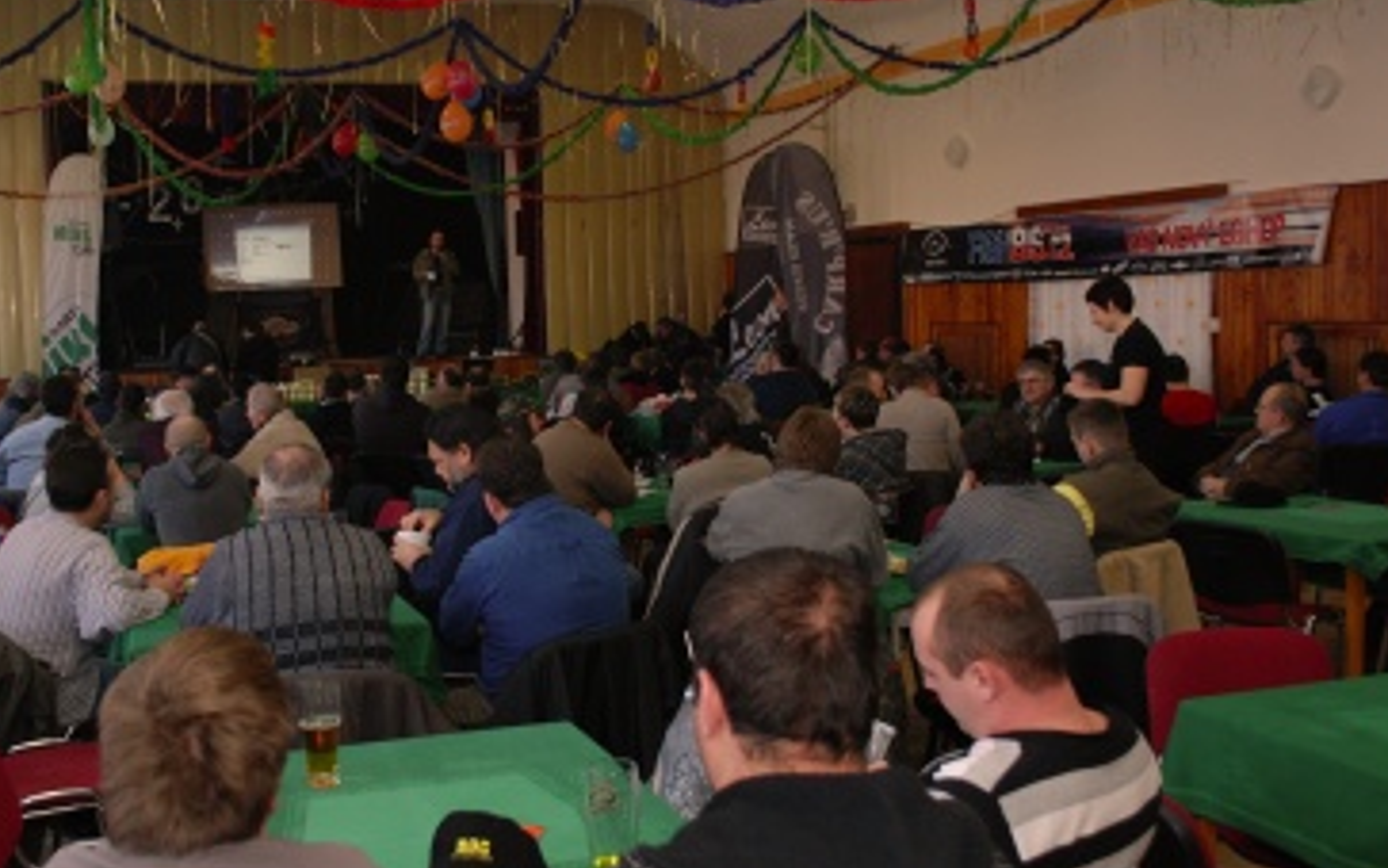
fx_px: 1438
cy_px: 396
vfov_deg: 33.6
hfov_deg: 51.2
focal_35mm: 38
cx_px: 558
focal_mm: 18
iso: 400
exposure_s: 1/50
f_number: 4
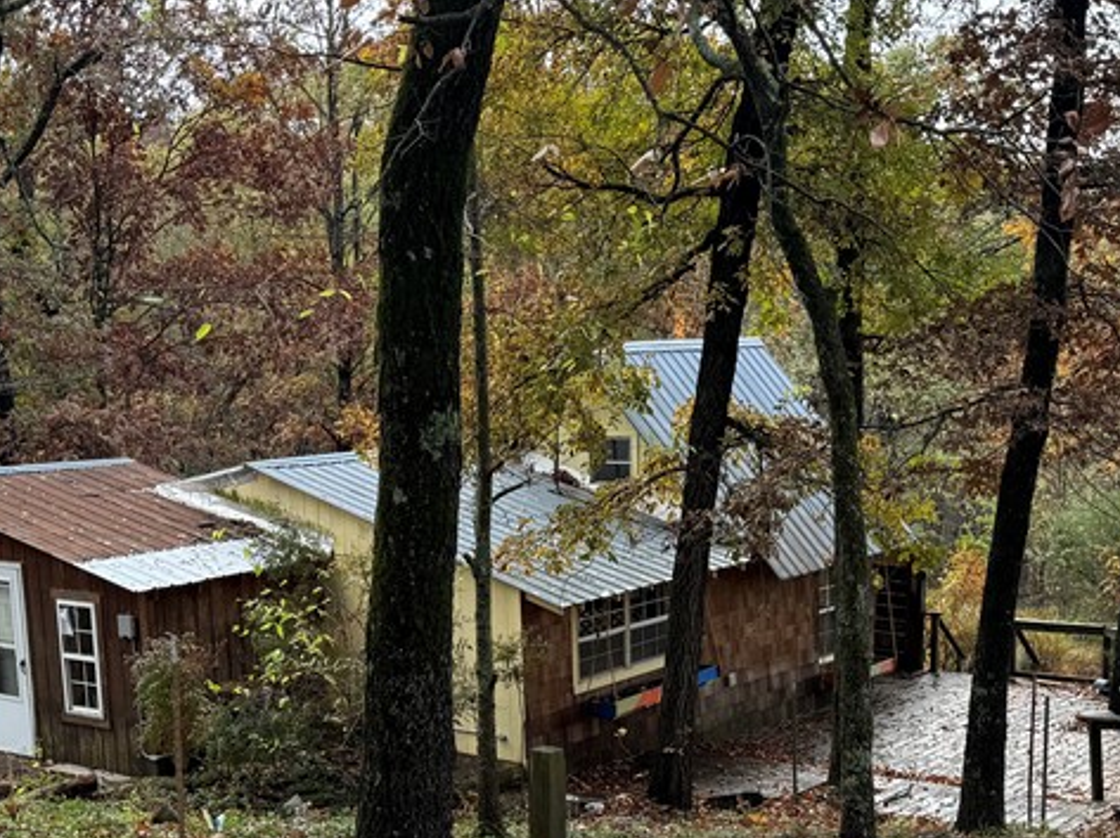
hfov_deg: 36.8
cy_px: 604
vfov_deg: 27.7
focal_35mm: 52
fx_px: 1681
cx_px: 547
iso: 80
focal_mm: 6.76
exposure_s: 1/539
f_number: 1.78
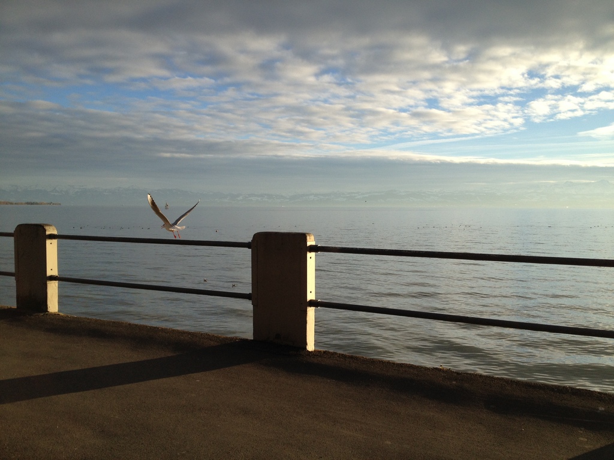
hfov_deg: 52.6
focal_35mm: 35
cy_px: 230
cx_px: 307
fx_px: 621
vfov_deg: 40.7
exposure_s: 1/1577
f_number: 2.4
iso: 50
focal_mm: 4.28
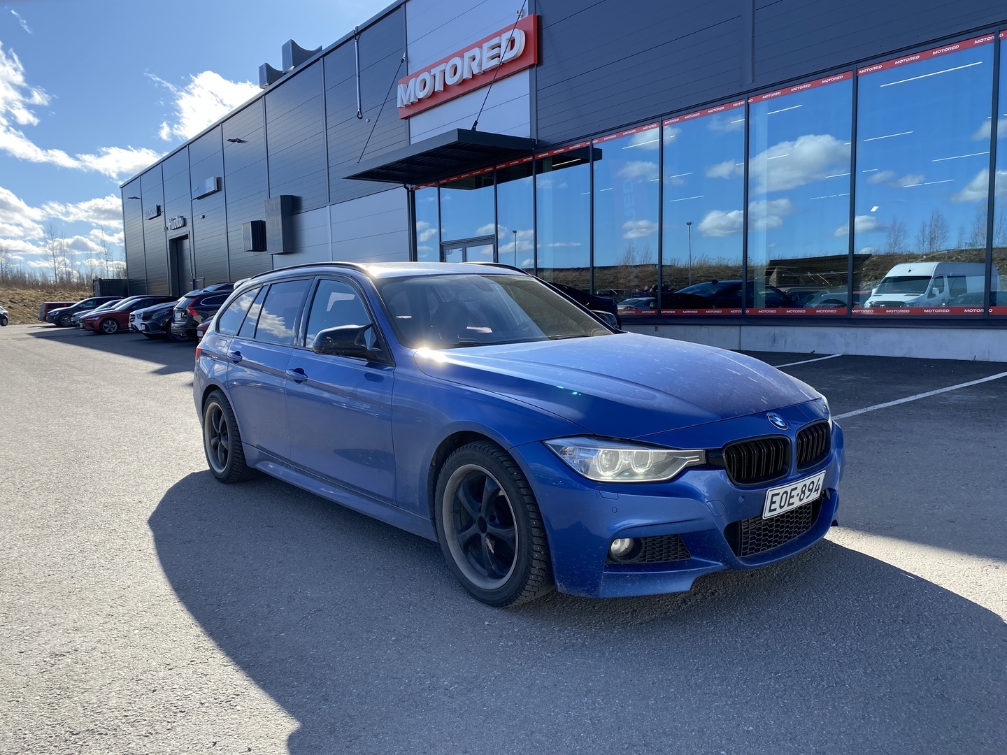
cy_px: 378
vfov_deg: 53.1
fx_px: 756
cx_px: 504
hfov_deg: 67.3
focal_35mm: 26
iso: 32
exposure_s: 1/1218
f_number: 1.8
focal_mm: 4.25
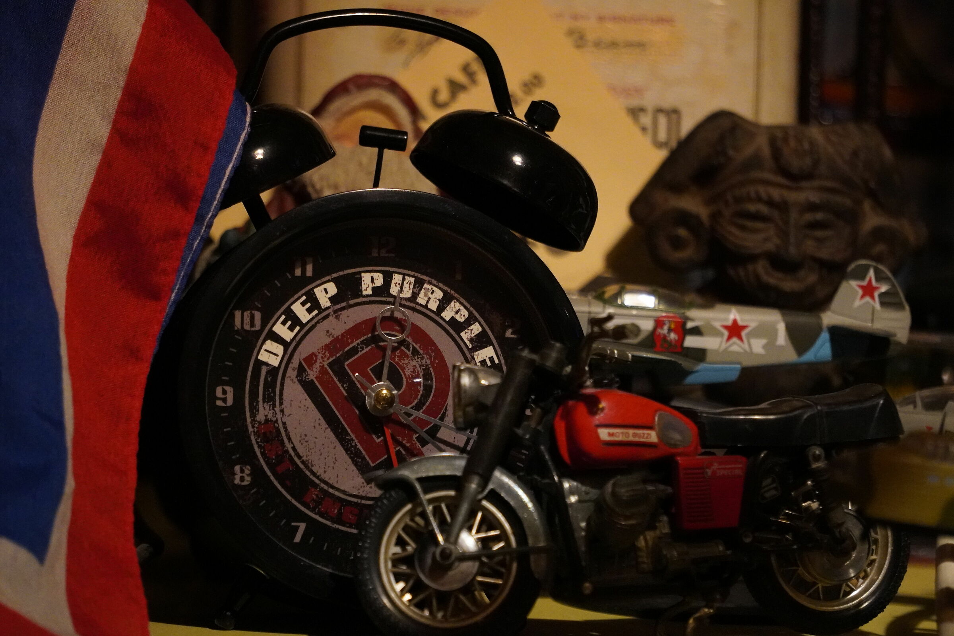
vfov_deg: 5.7
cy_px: 318
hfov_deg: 8.5
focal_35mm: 242
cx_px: 477
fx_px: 6399
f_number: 6.3
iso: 6400
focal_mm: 161
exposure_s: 1/25
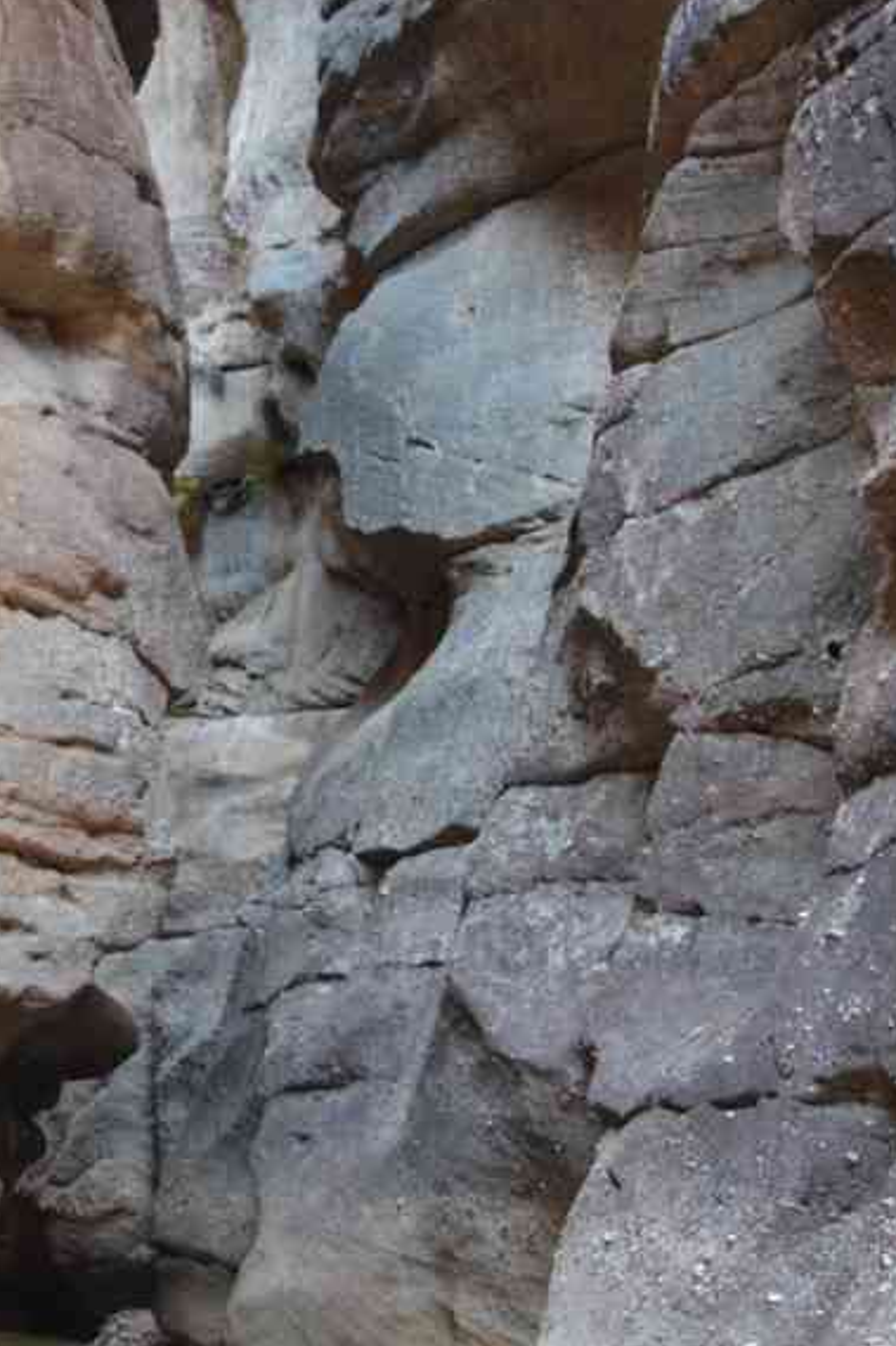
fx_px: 2461
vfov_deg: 30.6
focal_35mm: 66
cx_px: 125
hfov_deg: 20.3
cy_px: 675
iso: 3200
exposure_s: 1/50
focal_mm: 25
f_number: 4
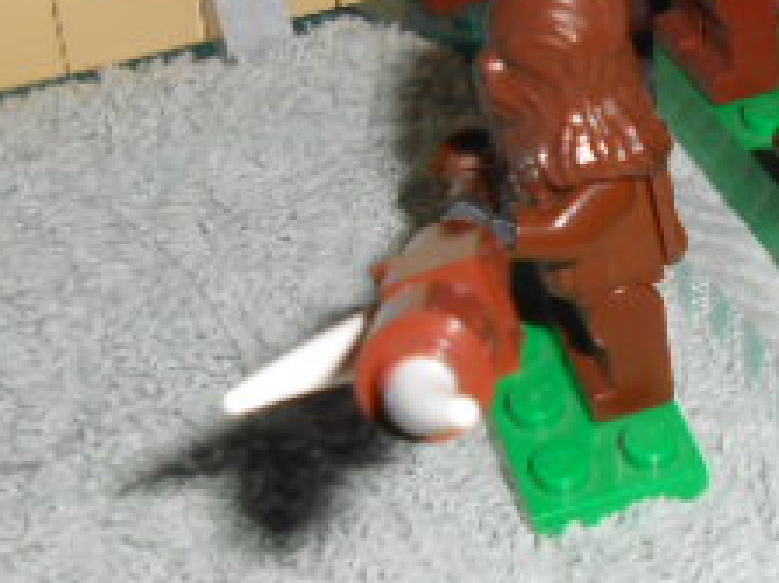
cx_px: 744
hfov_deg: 22.1
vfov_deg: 17.1
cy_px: 227
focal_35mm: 86
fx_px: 1934
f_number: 11.9
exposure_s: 1/25
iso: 200
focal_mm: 5.3
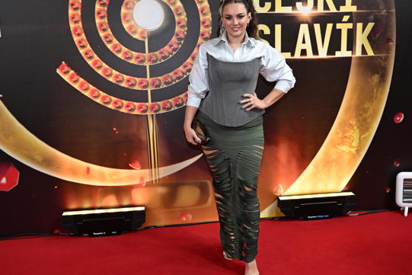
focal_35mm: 37
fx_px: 424
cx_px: 212
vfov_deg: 35.9
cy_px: 127
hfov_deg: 51.9
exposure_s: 1/200
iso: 2500
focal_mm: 29
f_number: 4.5
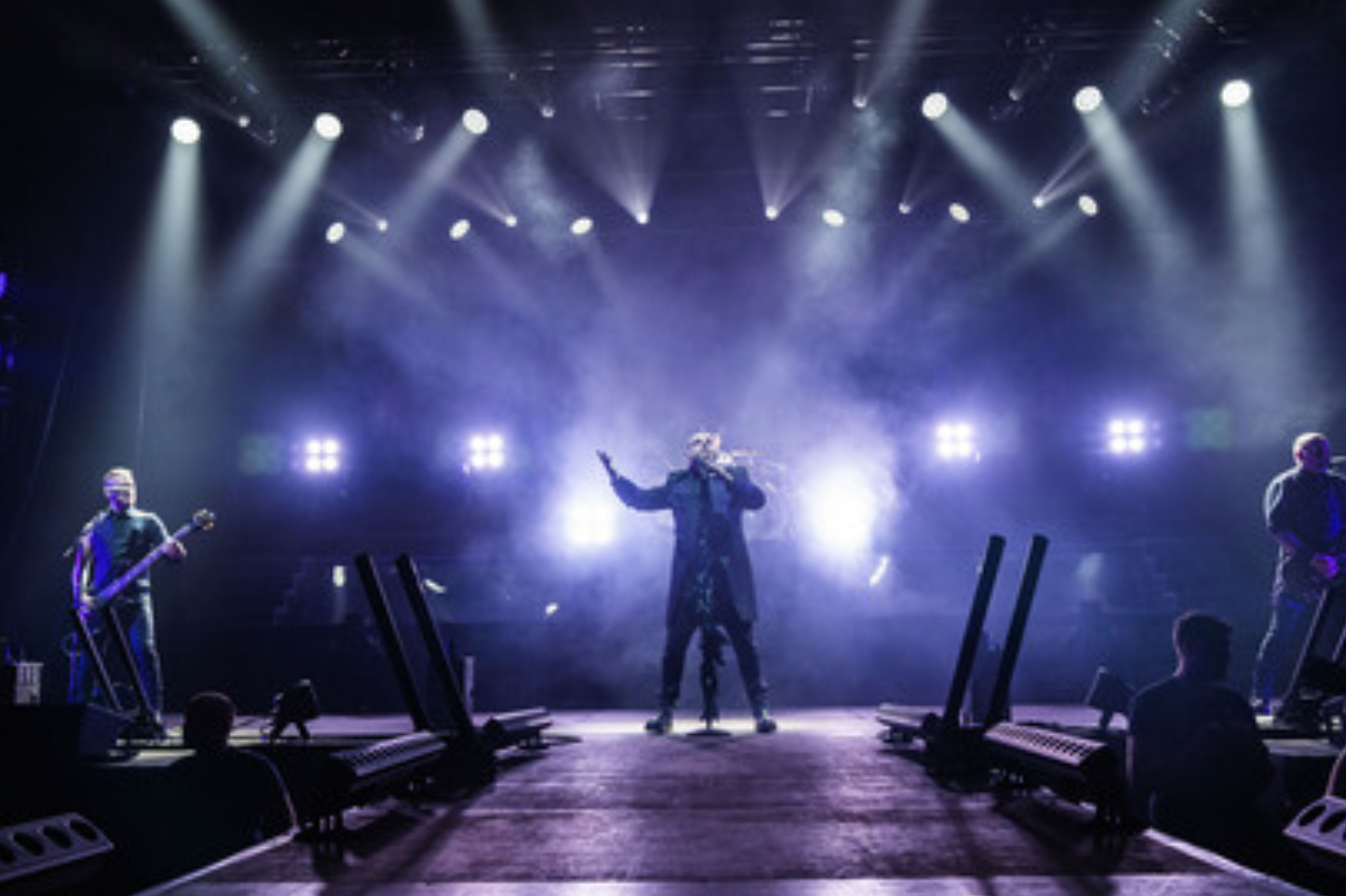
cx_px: 725
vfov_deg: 44.9
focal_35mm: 29
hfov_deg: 63.6
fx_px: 1084
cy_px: 433
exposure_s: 1/320
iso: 2000
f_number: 5
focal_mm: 26
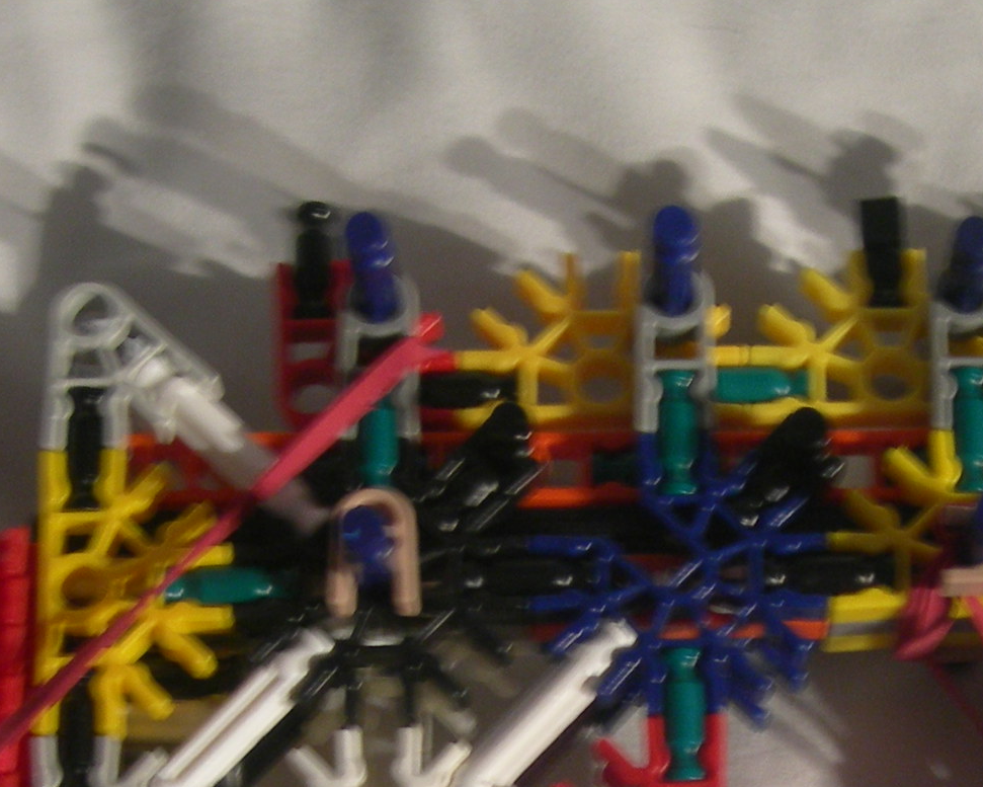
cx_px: 674
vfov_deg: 15.3
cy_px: 745
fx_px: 2880
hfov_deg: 19.3
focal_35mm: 99
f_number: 2.8
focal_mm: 7.8
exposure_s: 1/4
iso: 98
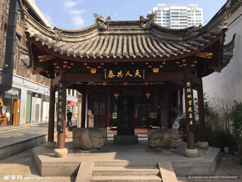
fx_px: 203
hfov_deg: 61.7
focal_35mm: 29
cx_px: 121
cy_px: 91
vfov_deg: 48.2
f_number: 2.2
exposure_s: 1/705
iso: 25
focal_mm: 4.15
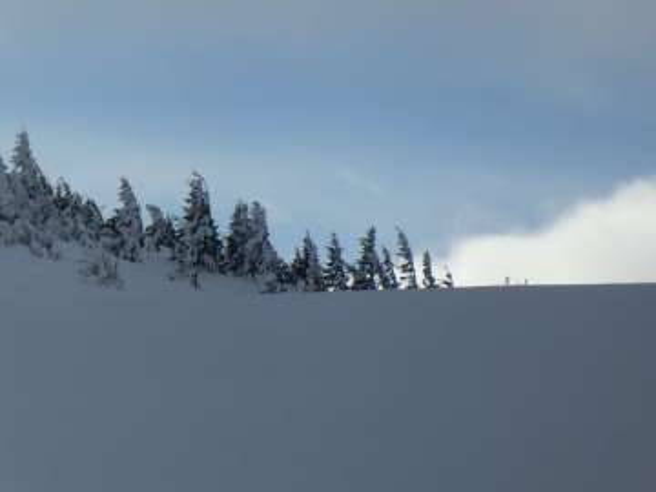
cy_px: 246
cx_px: 328
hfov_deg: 2.7
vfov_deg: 2.0
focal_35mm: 737
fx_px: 13967
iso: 80
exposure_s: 1/640
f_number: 6.4
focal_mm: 129
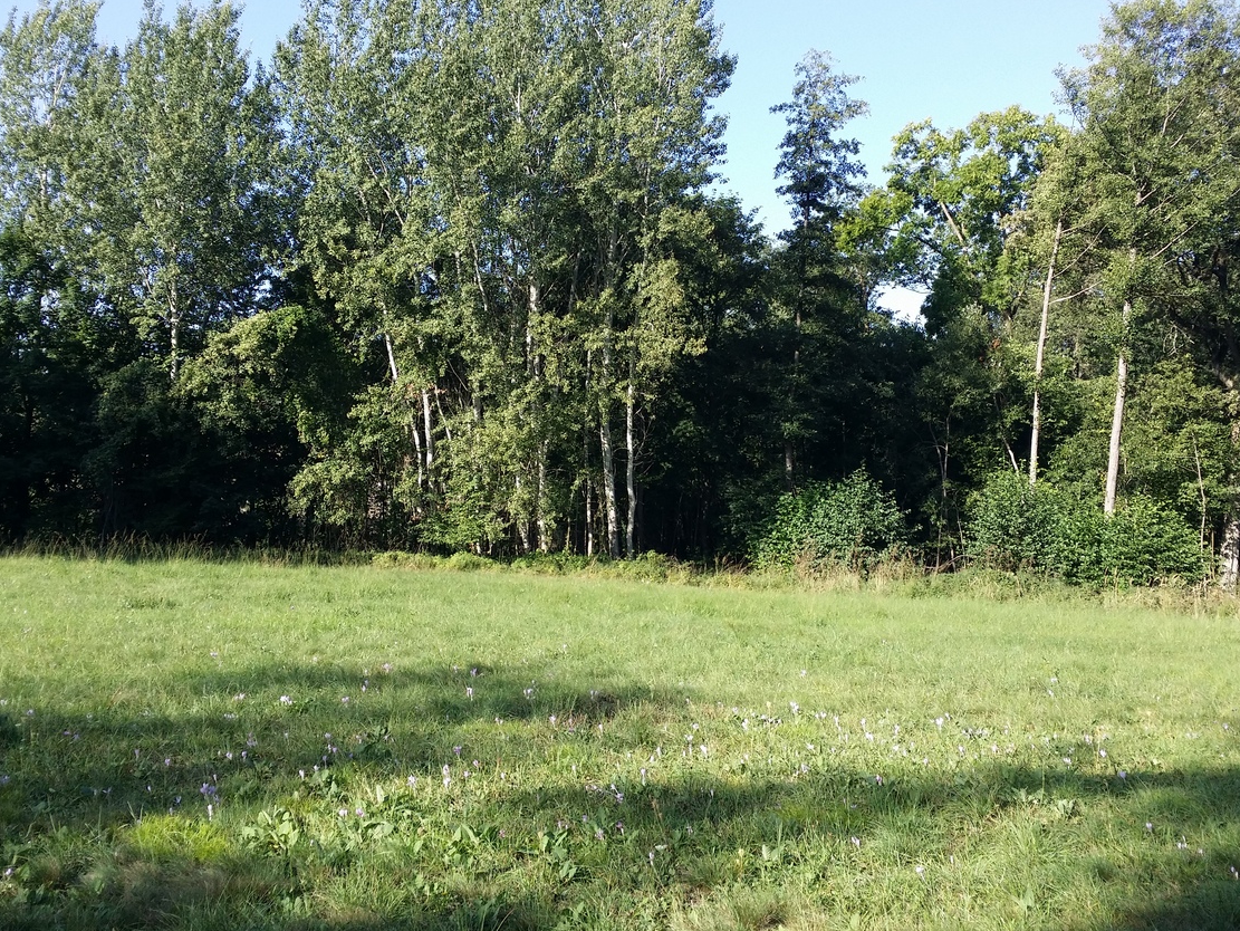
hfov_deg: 48.9
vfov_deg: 37.7
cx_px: 648
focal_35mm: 38
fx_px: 1362
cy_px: 416
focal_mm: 4.13
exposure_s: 1/441
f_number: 2.2
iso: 50
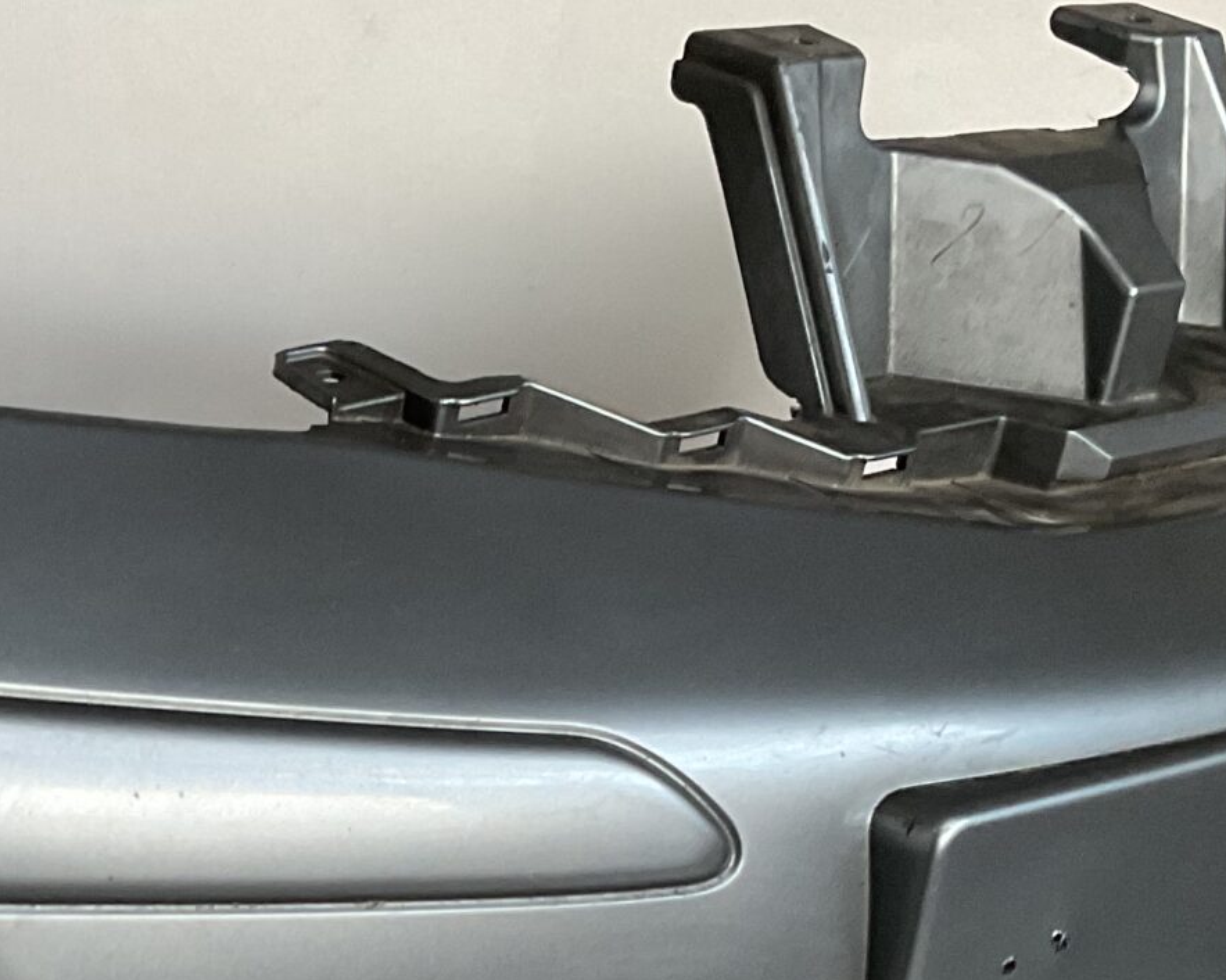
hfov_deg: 22.5
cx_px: 40
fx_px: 2975
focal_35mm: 82
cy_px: 909
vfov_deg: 18.4
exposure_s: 1/50
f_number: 1.8
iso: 125
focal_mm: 3
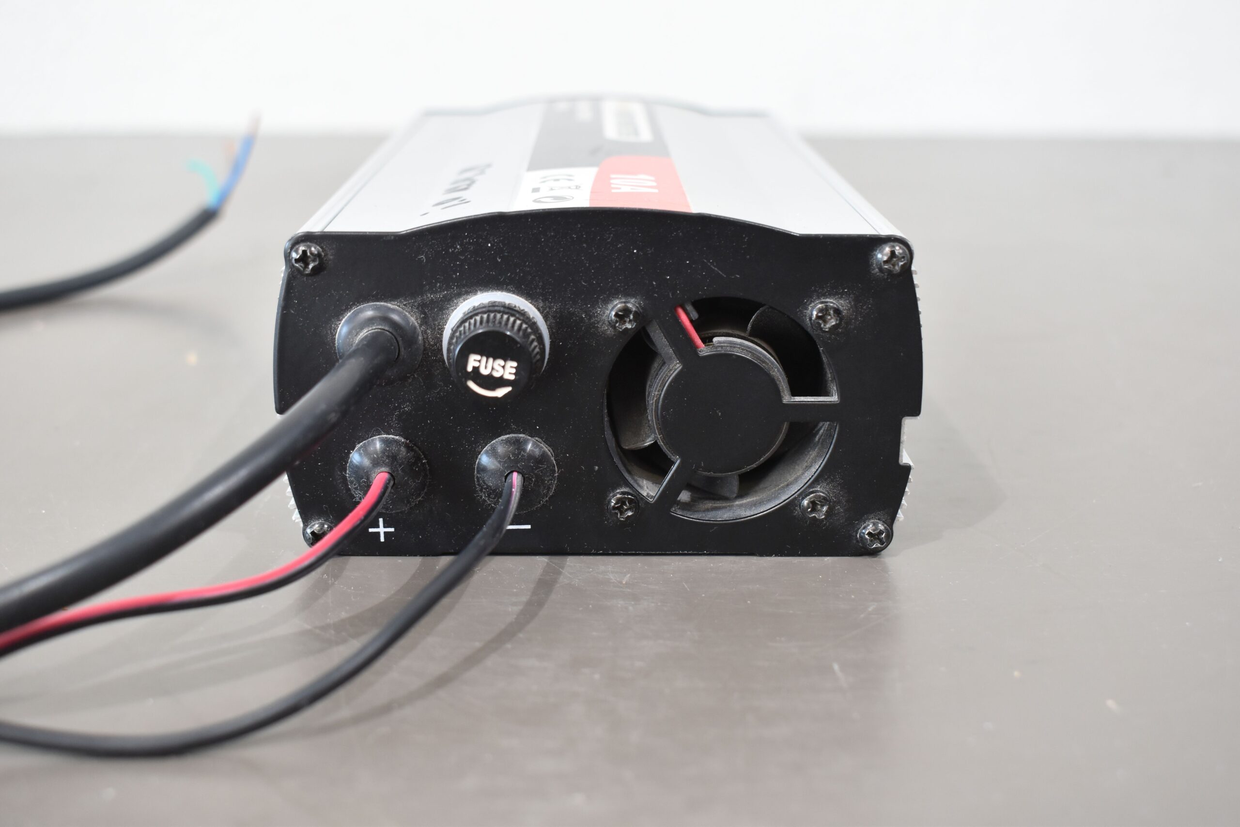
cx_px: 620
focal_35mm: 42
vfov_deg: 31.9
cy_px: 414
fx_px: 1447
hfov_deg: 46.4
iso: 720
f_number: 5.6
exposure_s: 1/60
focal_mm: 28
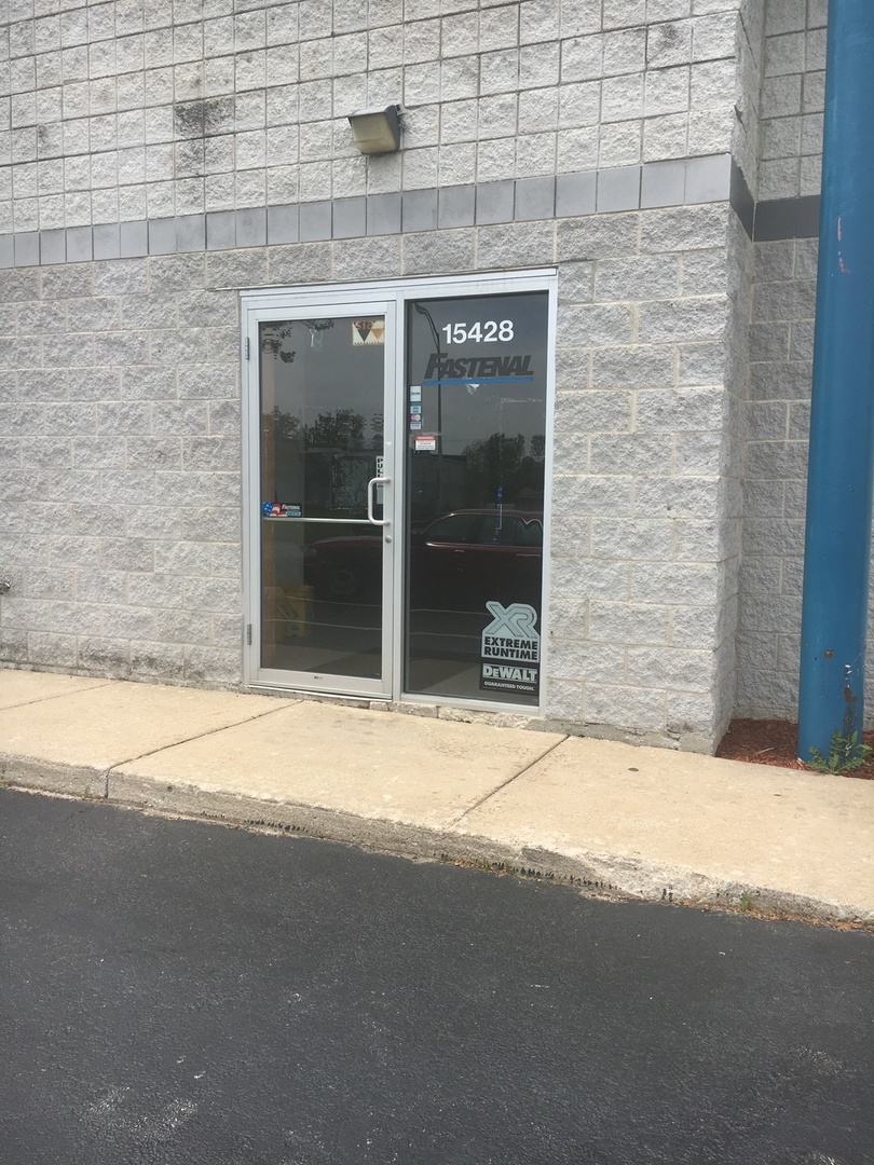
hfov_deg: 48.2
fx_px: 976
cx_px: 437
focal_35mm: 29
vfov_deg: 61.7
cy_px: 582
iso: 25
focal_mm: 4.15
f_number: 2.2
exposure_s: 1/785
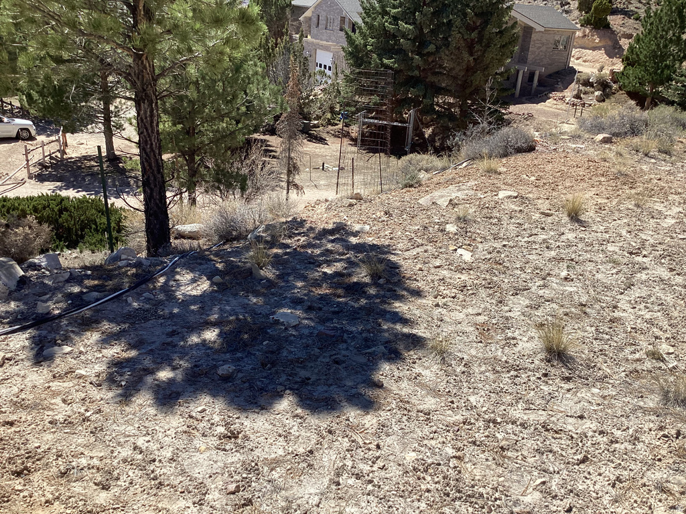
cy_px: 257
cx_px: 343
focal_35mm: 31
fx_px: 614
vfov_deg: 45.4
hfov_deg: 58.4
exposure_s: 1/1404
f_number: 2.4
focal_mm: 3.3
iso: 25
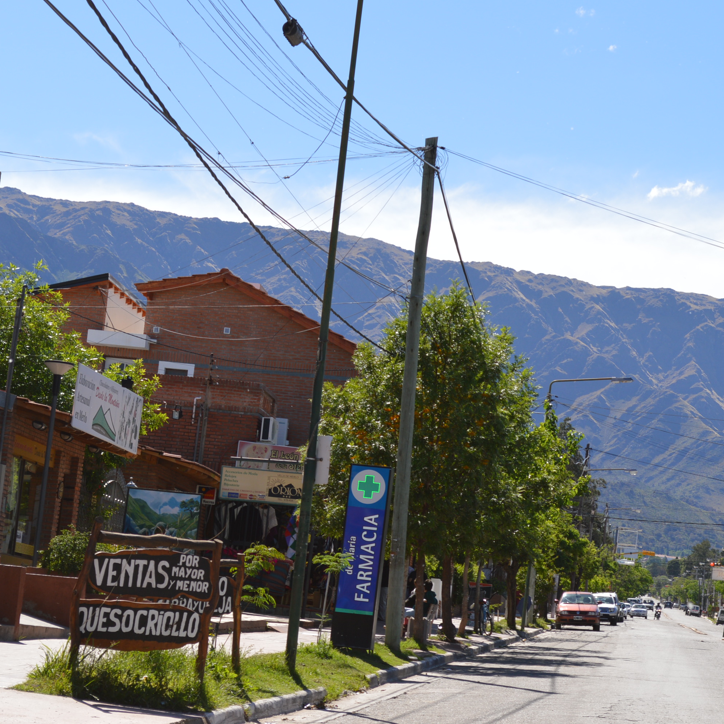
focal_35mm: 106
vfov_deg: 16.5
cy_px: 362
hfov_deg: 16.4
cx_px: 512
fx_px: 2500
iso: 100
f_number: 9
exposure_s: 1/200
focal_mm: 55
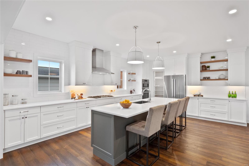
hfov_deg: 90.0
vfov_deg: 67.4
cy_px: 83
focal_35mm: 18
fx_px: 124
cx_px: 124
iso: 400
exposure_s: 1/5
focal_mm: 9
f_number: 8
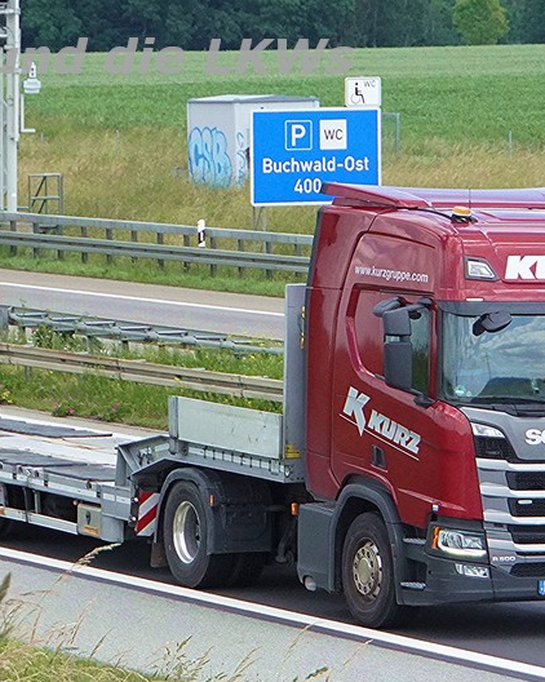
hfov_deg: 9.9
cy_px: 343
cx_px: 243
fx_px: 3150
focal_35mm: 156
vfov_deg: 12.4
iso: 2500
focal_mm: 73.2
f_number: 5.6
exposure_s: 1/4000
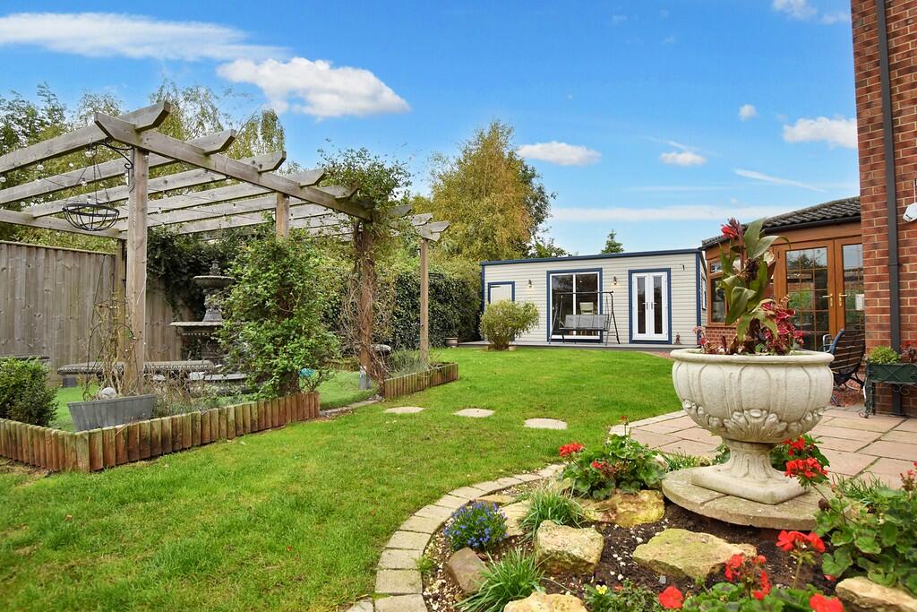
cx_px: 458
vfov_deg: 63.2
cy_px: 306
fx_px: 497
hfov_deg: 85.4
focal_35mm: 20
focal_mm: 13
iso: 100
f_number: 5.6
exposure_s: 1/125
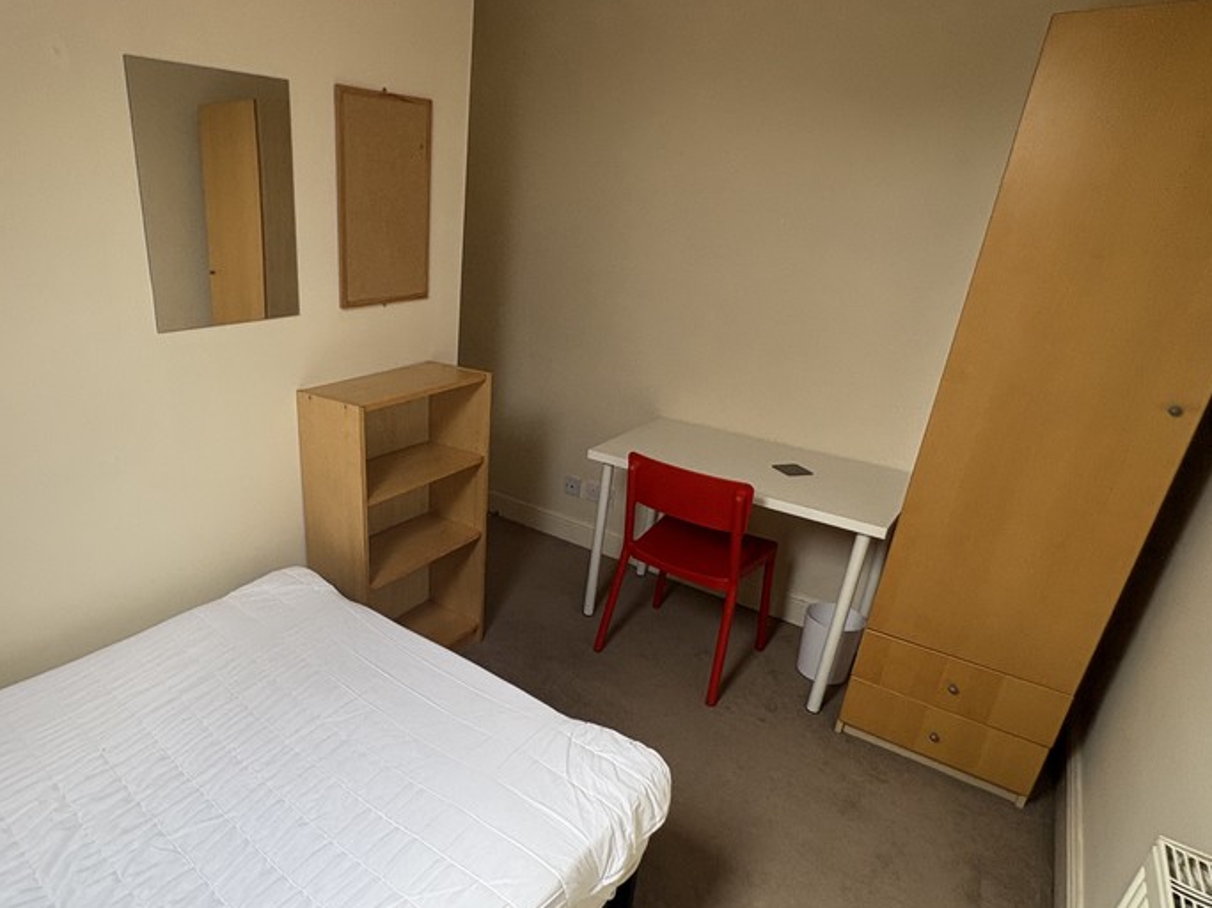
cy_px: 502
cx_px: 424
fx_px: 735
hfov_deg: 77.0
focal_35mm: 21
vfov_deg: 63.3
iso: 50
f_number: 2.2
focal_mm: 2.22
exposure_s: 1/100
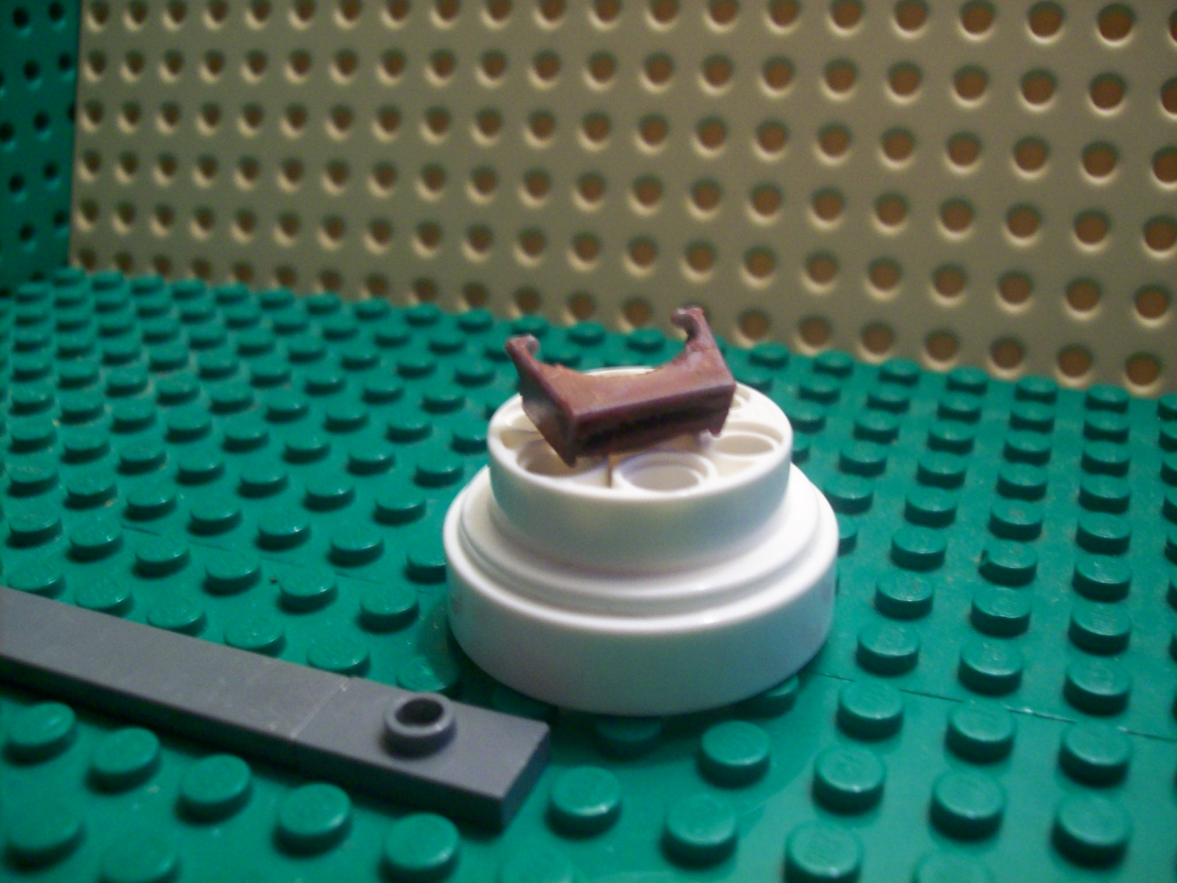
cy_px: 442
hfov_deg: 51.4
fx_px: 1224
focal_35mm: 36
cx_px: 588
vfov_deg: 39.7
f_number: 2.7
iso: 160
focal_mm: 6
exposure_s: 1/19.4
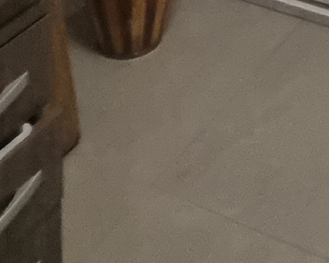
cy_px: -495
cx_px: 449
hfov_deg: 20.4
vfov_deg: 11.6
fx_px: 818
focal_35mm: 84
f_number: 2.2
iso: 320
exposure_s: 1/60
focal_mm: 2.2
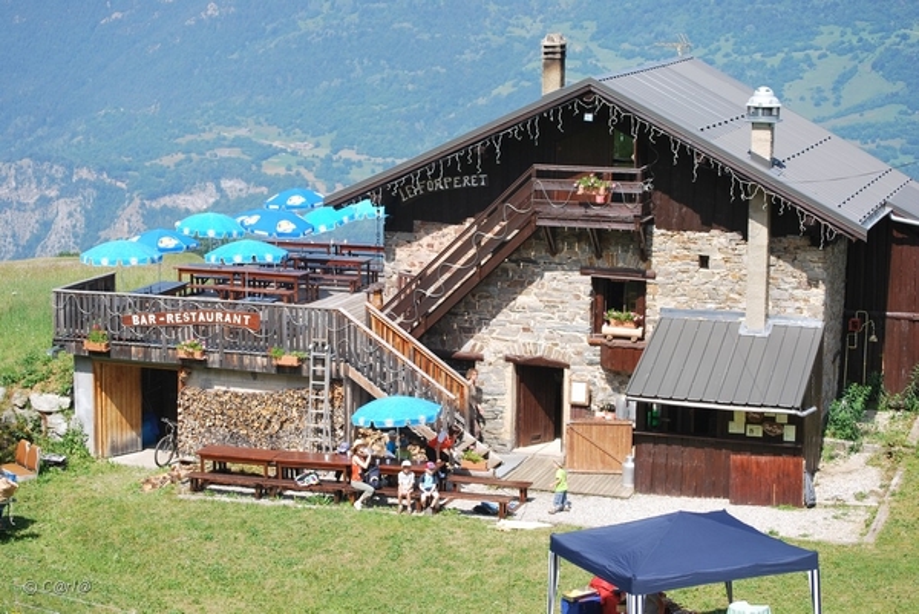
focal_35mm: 82
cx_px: 460
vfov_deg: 16.6
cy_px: 307
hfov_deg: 24.6
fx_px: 2107
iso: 100
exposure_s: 1/200
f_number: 7.1
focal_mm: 55
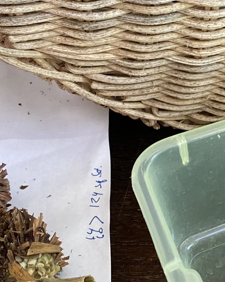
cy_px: 57
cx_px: 283
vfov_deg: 17.2
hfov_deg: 13.4
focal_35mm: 111
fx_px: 924
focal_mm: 4.25
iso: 125
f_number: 1.8
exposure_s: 1/121
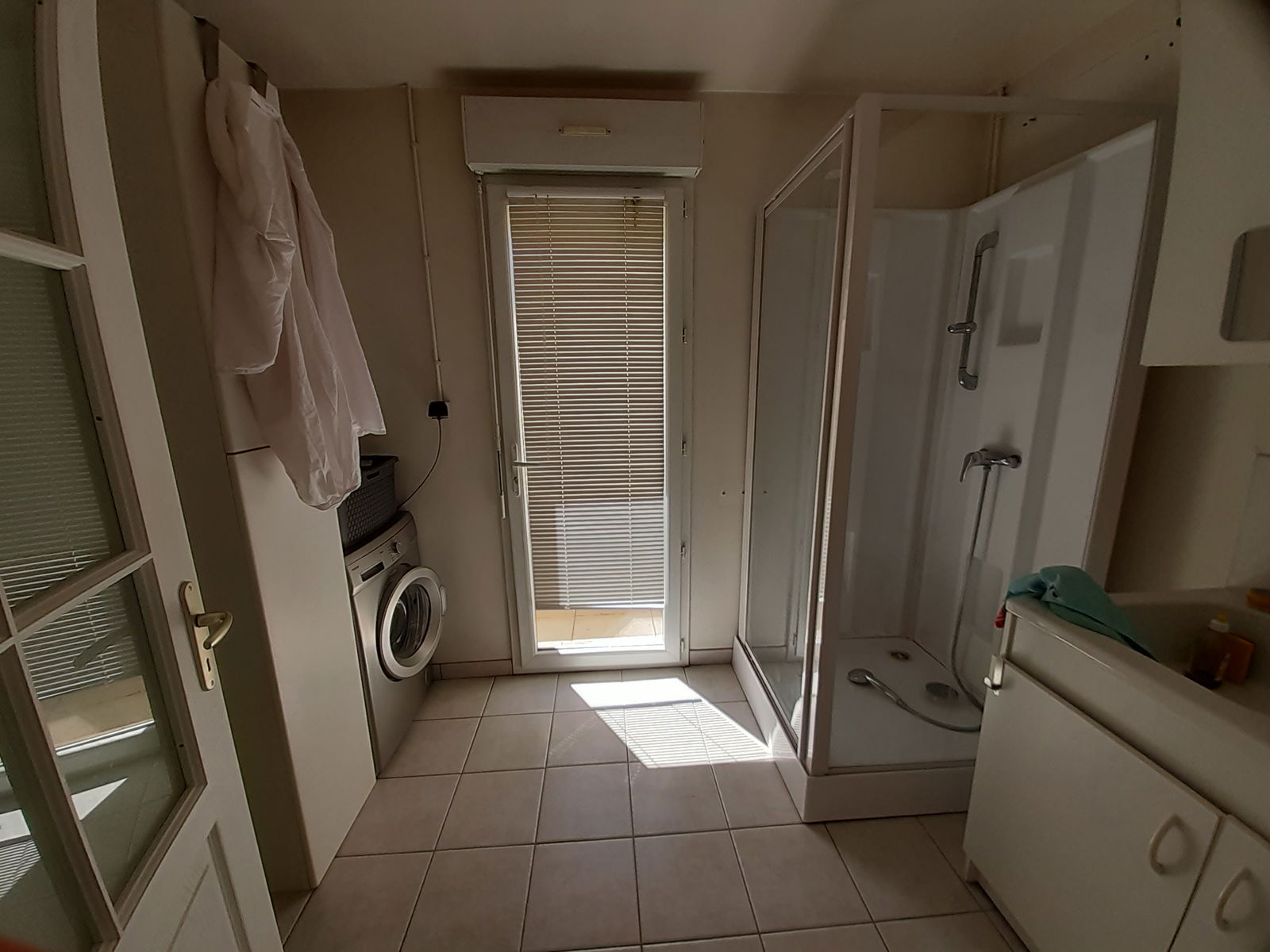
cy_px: 476
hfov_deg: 106.2
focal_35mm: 13
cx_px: 635
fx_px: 477
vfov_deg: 89.9
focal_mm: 1.13
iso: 40
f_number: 2.2
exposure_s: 1/127
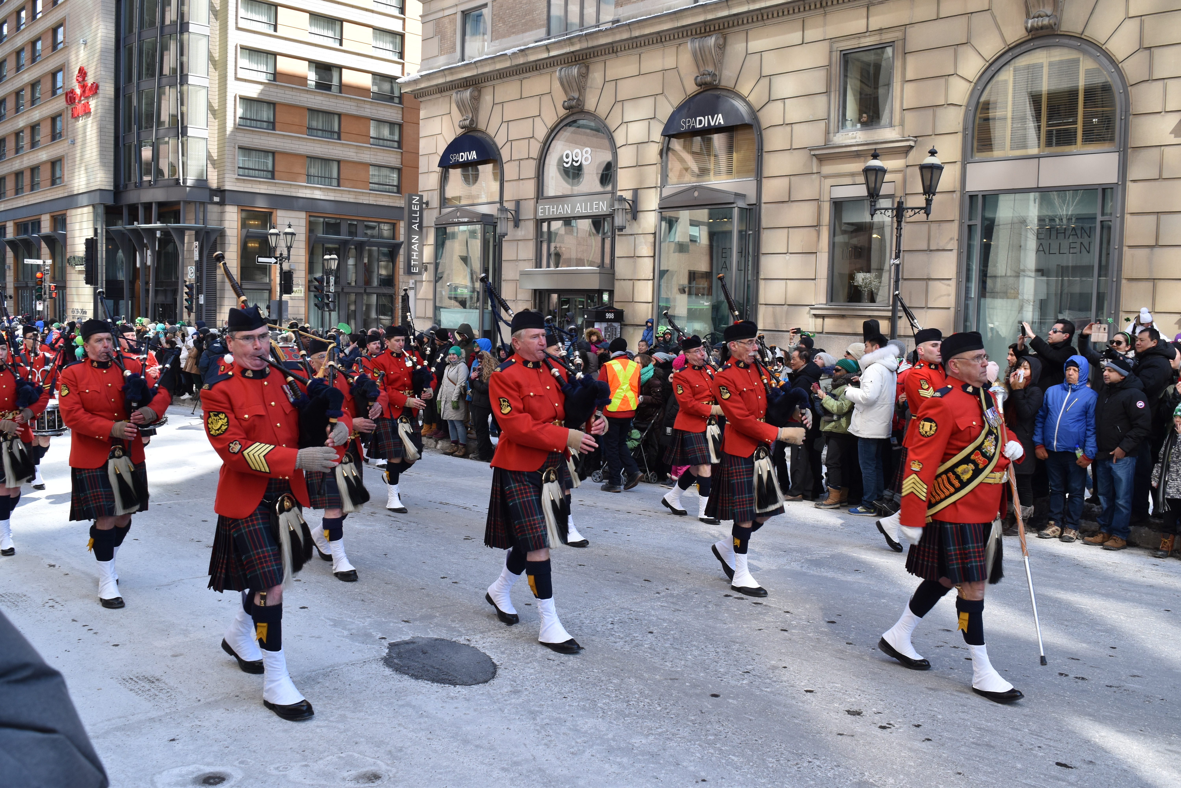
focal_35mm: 32
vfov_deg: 41.7
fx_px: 1033
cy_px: 394
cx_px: 590
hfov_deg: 59.5
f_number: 8
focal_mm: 21
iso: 400
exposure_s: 1/250
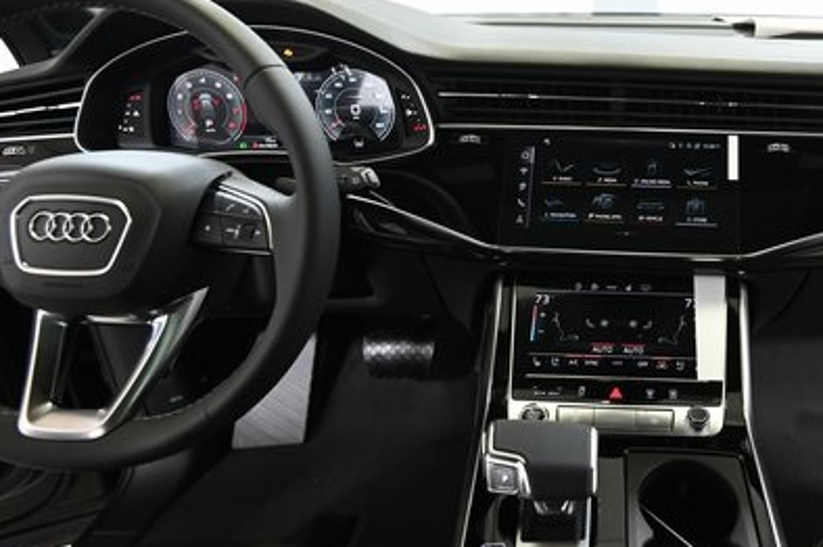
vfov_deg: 49.2
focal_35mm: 26
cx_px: 614
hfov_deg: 65.3
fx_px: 594
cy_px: 219
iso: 1100
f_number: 4
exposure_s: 1/30
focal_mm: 16
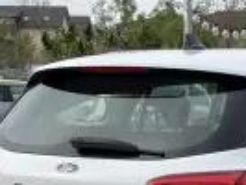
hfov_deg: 13.7
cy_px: 215
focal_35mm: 141
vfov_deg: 10.4
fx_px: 1003
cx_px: 272
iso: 32
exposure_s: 1/2364
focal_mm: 5.96
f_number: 1.6
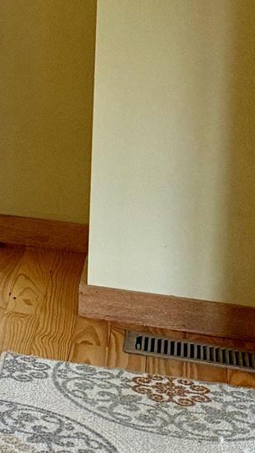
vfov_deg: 18.9
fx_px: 1310
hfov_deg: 9.4
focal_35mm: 109
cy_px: -28
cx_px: -430
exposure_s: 1/120
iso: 320
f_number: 1.78
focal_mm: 6.76
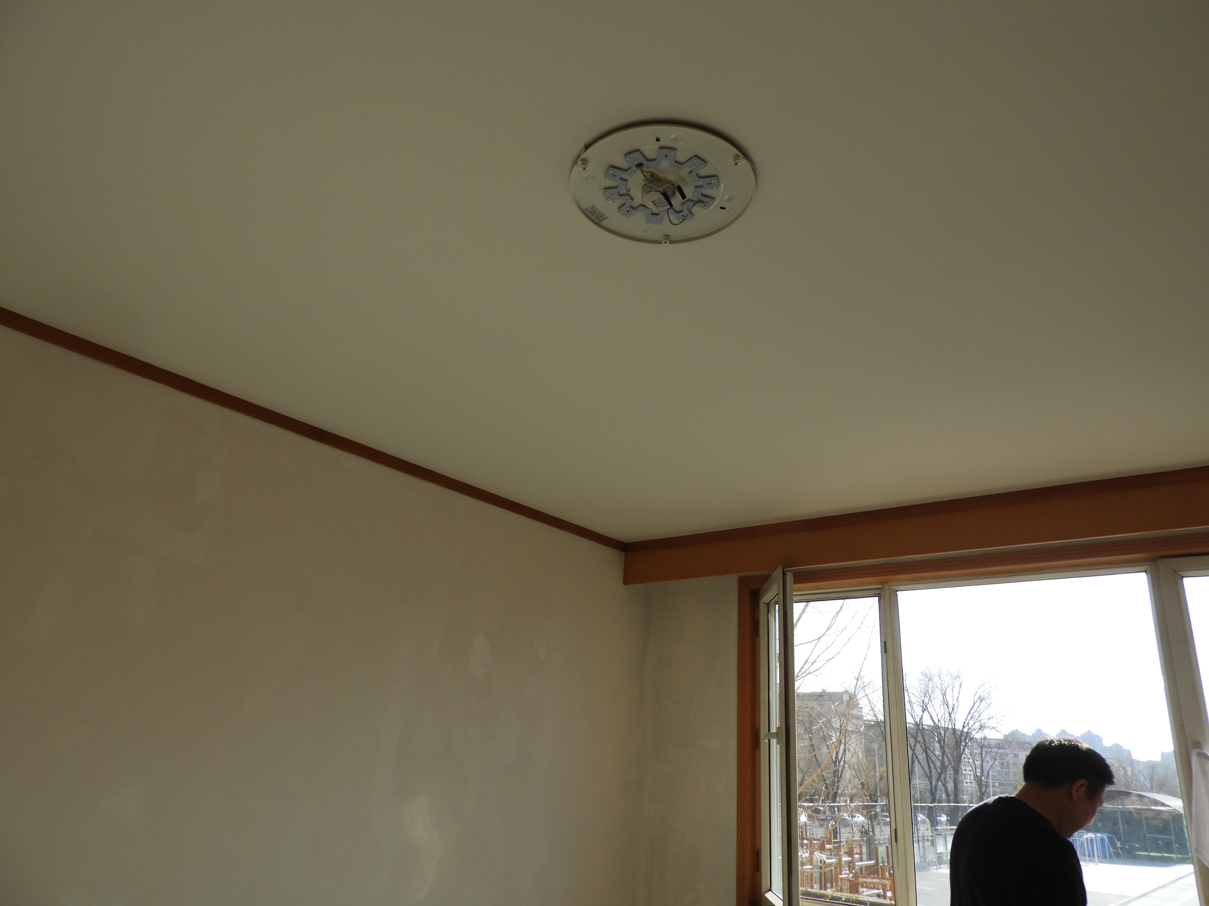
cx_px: 604
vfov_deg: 56.8
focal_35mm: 24
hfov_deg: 71.6
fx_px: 838
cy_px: 453
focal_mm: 4.3
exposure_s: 1/500
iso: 100
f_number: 3.3
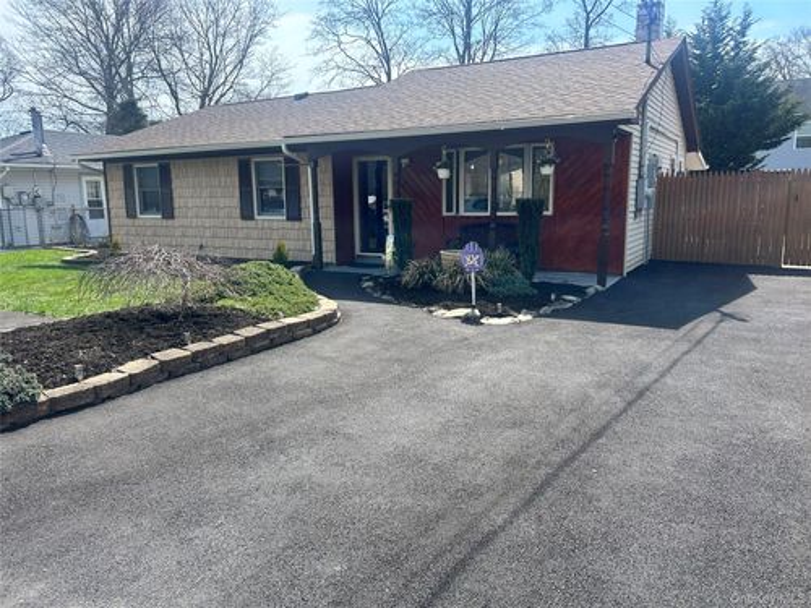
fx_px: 609
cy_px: 304
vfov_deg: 53.1
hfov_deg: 67.3
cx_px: 406
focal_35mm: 26
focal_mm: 5.7
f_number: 1.5
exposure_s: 1/1645
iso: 50
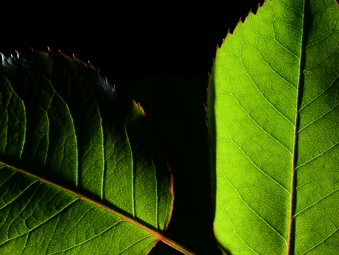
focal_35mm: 336
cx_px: 263
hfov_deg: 5.9
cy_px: 317
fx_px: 3291
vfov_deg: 4.4
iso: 100
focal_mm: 80
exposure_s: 1/160
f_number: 16
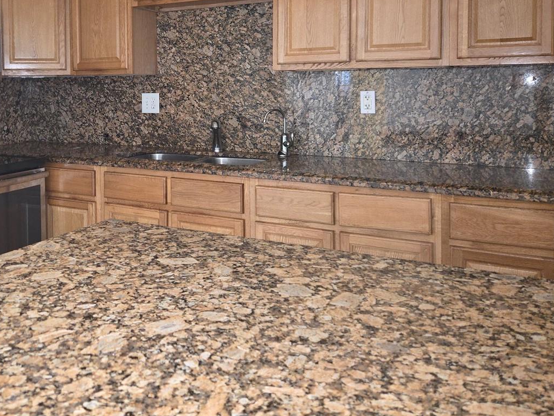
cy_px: 113
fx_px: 576
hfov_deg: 49.6
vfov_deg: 38.8
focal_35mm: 36
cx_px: 151
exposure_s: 1/12
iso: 200
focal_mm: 5.4
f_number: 1.8
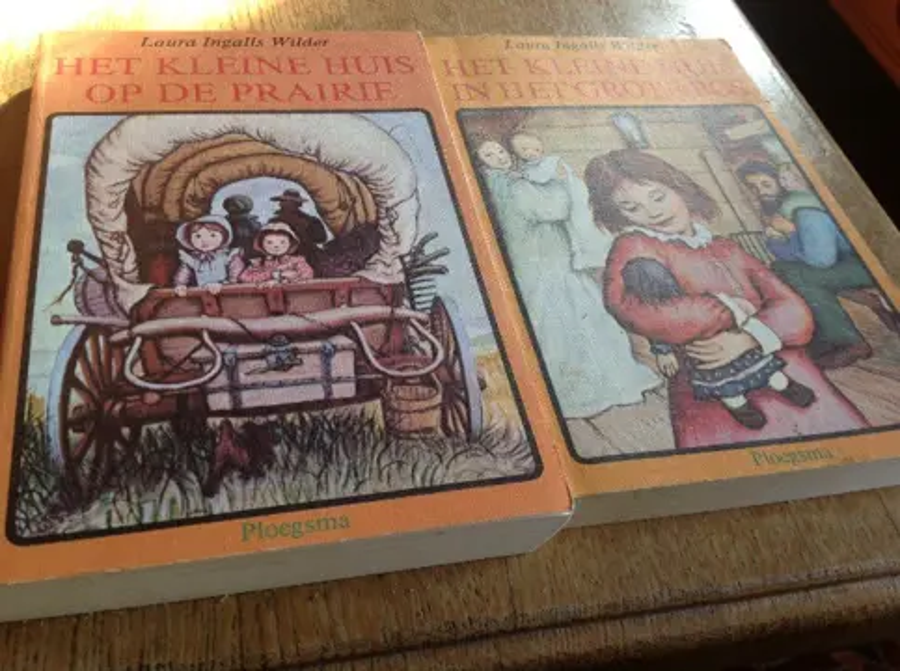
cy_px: 336
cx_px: 450
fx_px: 908
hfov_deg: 52.7
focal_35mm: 35
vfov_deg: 40.5
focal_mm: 4.28
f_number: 2.4
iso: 64
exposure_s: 1/40
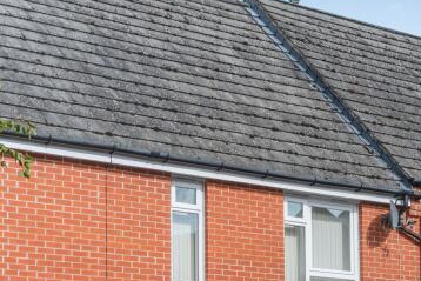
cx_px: 452
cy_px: 272
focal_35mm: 103
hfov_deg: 19.1
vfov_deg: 13.2
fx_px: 1205
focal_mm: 24
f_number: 8
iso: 200
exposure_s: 1/800
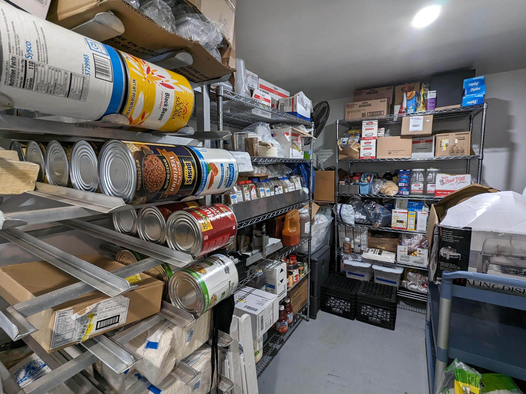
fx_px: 243
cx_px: 263
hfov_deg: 94.5
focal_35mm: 16
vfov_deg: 78.1
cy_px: 197
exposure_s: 1/24
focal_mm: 2.35
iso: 179
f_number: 2.2
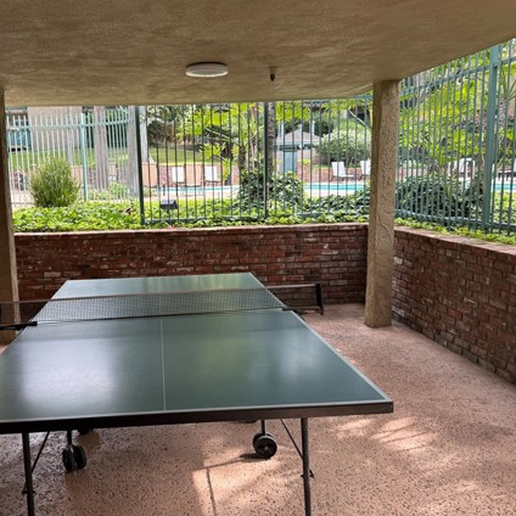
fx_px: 540
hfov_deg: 50.3
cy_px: 258
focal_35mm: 32
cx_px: 175
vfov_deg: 51.1
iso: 100
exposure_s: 1/308
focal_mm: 6.76
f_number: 1.78
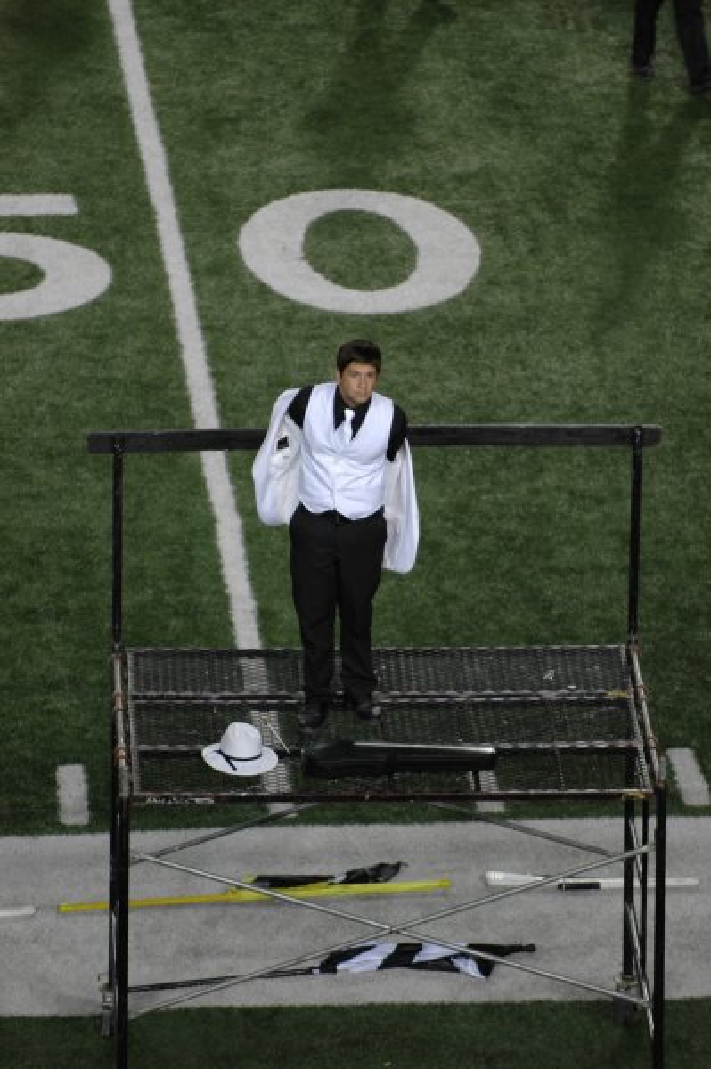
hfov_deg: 4.6
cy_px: 534
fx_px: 8902
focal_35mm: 300
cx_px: 356
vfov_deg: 6.9
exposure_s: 1/60
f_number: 2.8
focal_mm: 200
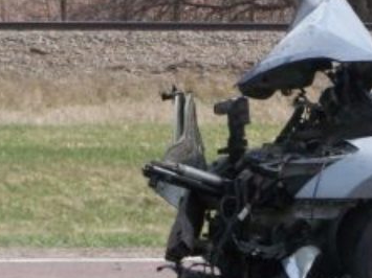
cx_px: 244
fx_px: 3964
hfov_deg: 5.4
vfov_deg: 4.0
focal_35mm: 369
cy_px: 196
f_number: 4.5
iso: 64
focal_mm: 21.2
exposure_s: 1/320
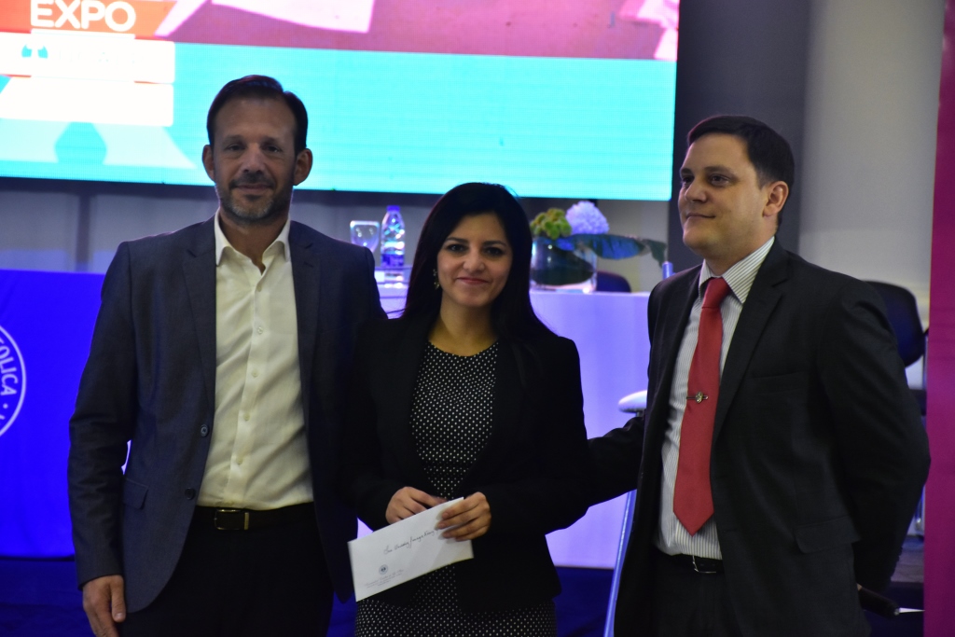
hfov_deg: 14.4
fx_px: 3780
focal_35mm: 142
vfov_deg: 9.6
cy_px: 318
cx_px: 478
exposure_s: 1/50
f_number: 5.3
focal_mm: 95
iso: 1600
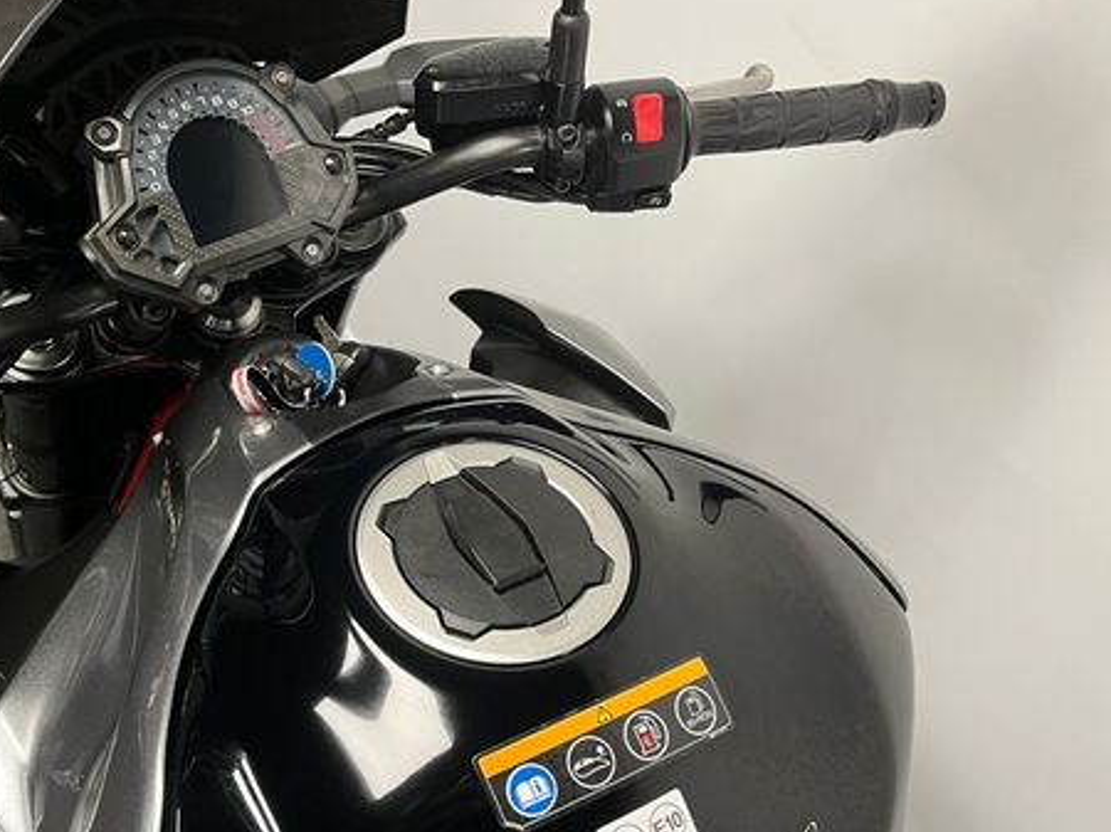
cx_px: 420
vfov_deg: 38.3
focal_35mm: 37
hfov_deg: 49.7
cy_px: 536
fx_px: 1187
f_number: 1.6
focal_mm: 5.1
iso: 125
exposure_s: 1/50
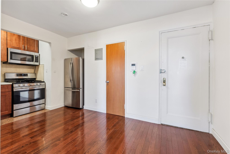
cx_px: 115
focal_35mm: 15
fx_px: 96
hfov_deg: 100.4
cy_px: 77
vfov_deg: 77.3
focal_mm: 15
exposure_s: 1/6
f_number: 14
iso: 640
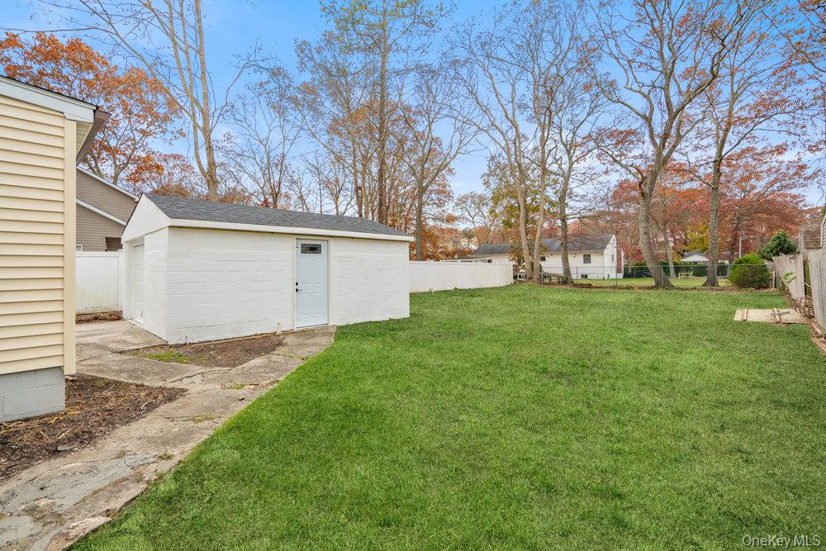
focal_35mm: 16
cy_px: 276
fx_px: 367
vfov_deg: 73.8
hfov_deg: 96.7
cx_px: 413
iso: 160
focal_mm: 16
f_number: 5.6
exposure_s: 1/200
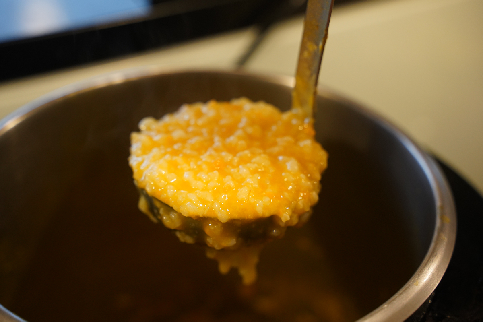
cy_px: 161
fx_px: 912
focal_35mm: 68
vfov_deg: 20.0
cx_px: 242
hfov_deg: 29.7
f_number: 4
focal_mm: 68
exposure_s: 1/80
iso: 1600
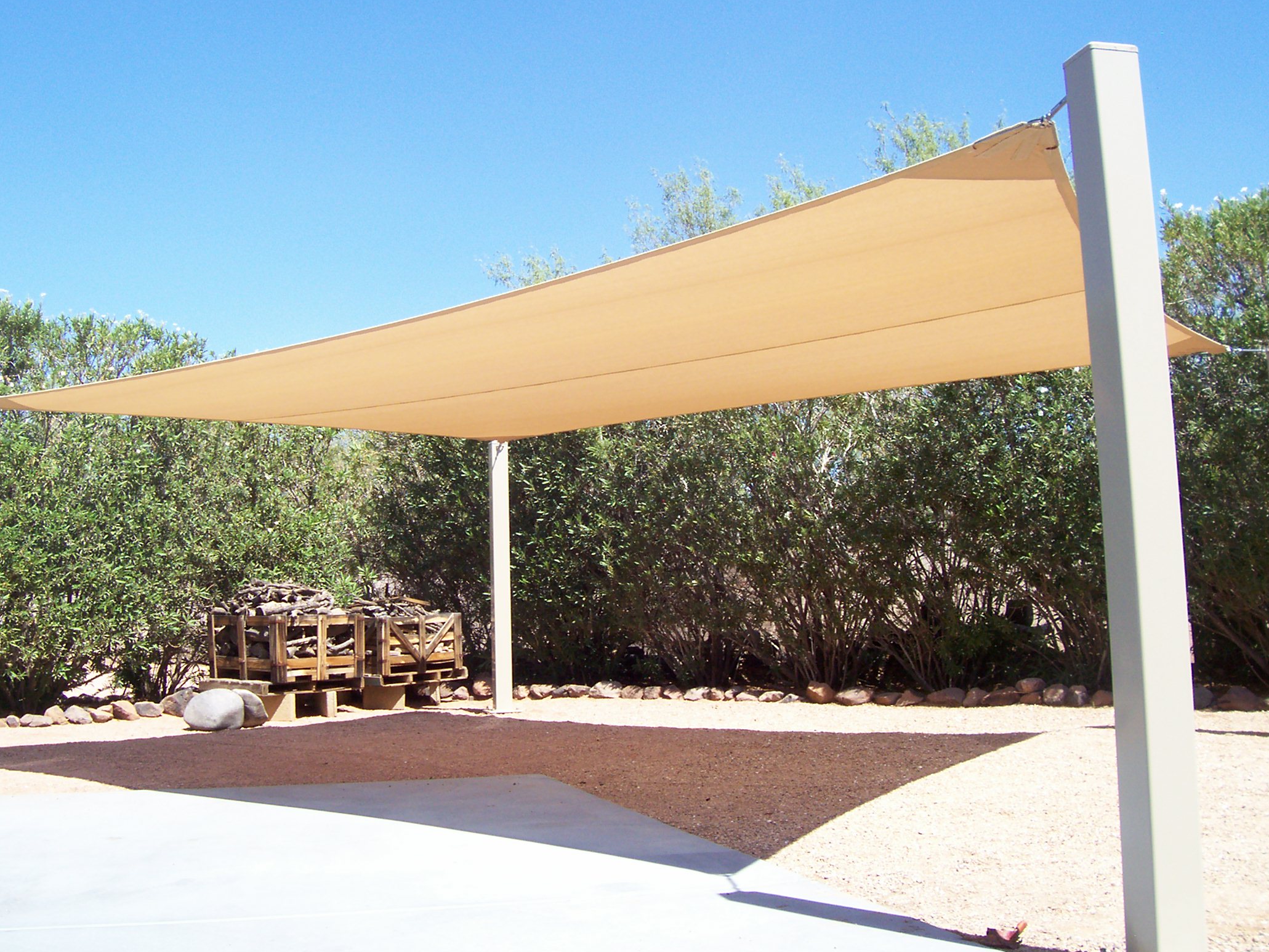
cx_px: 581
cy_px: 441
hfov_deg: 48.9
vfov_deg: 37.7
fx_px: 1393
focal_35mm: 38
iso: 80
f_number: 5.1
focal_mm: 5.6
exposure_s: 1/260
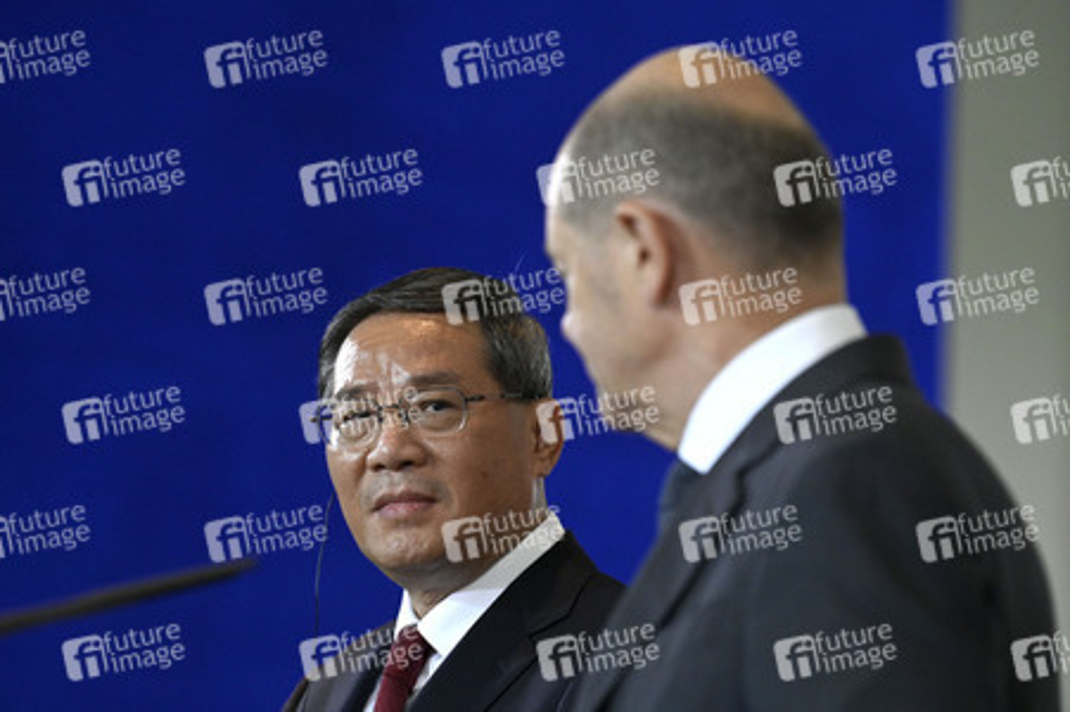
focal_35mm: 200
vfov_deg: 6.9
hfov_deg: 10.3
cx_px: 535
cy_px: 356
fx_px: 5940
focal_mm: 200
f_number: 5
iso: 6400
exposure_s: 1/800
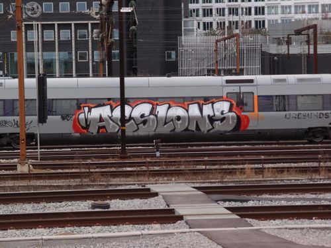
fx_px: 1071
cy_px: 124
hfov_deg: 17.6
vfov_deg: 13.2
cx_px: 166
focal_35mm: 112
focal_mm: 24
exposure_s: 1/400
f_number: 3.5
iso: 100
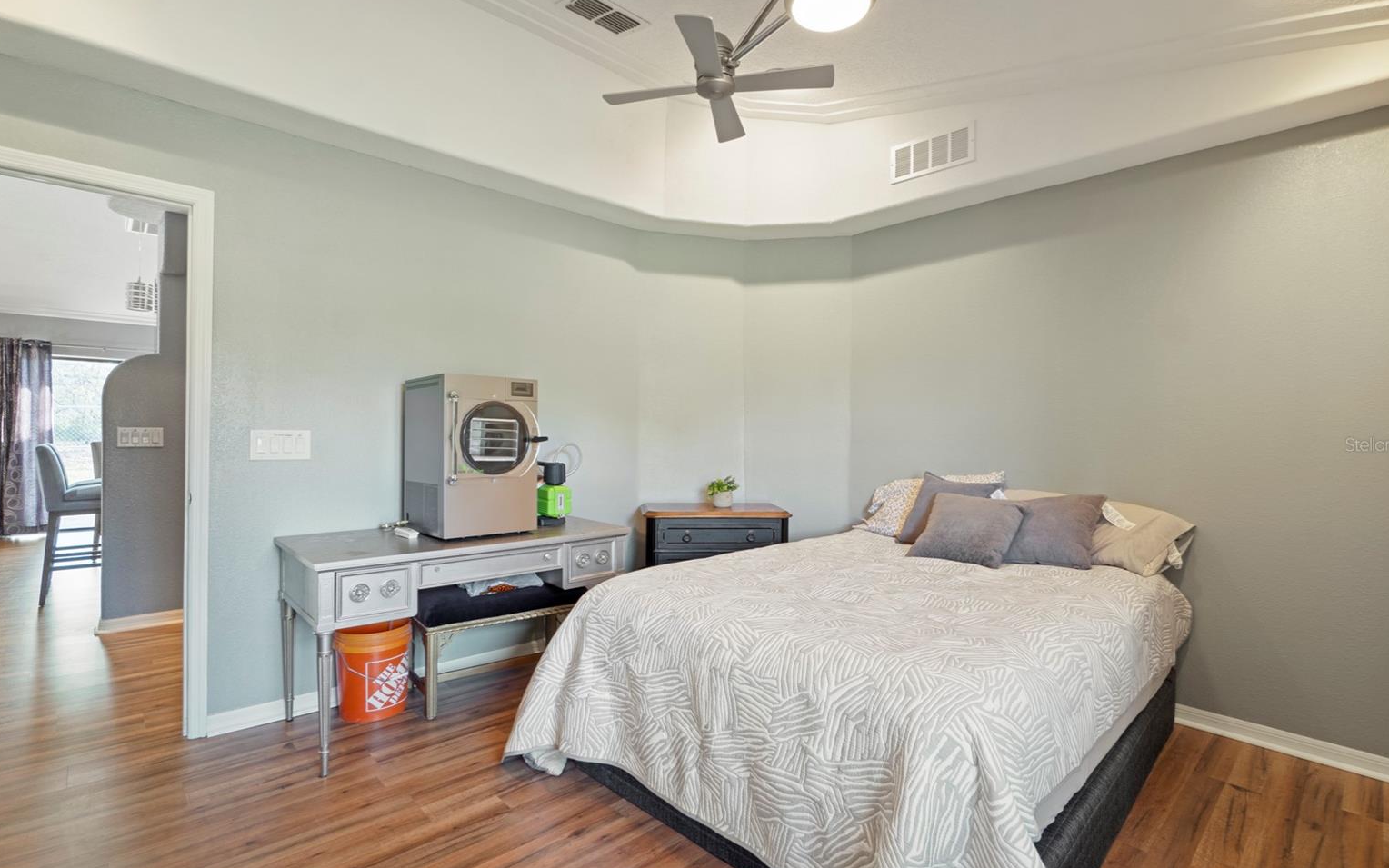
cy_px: 444
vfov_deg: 71.2
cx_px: 699
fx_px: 606
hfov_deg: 97.8
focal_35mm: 16
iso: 100
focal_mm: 10
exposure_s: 2.5
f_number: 8
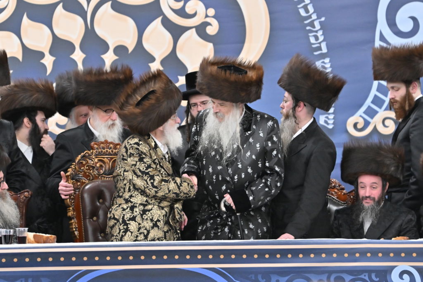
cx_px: 212
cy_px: 141
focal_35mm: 300
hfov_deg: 6.9
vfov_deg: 4.6
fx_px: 3524
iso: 1250
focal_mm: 200
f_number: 2.8
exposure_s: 1/320
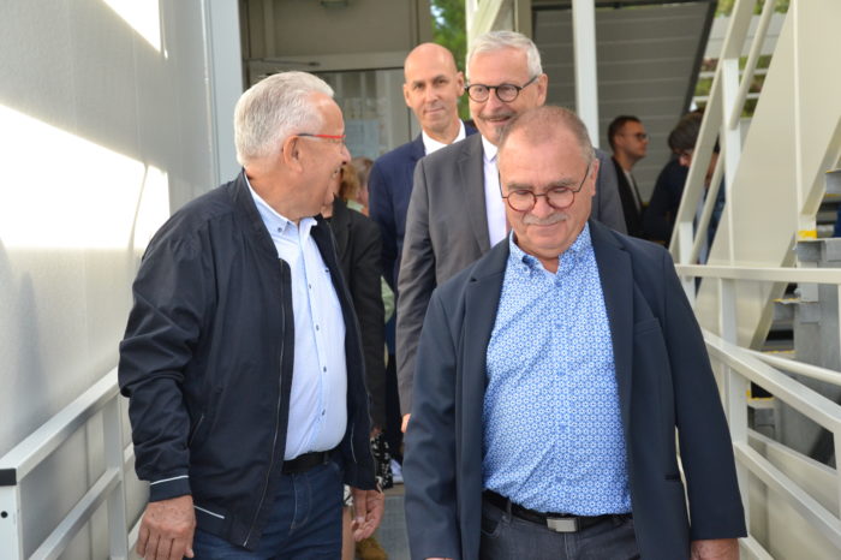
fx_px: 1821
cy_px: 280
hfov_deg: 26.0
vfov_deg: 17.5
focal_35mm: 78
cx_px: 420
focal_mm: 52
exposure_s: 1/500
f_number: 5
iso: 1000
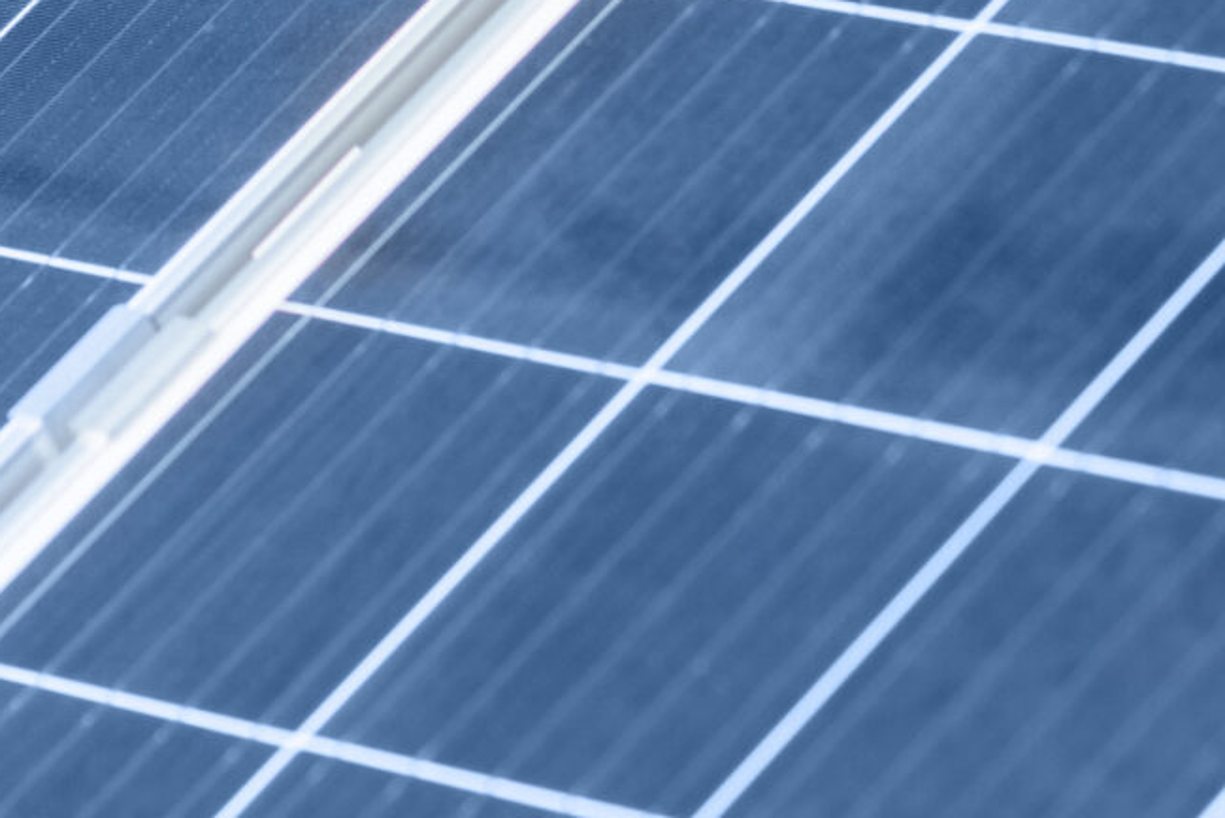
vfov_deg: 4.1
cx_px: 682
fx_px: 11404
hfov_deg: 6.1
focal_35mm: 335
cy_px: -210
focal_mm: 85
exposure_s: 1/3200
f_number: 2.2
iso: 200
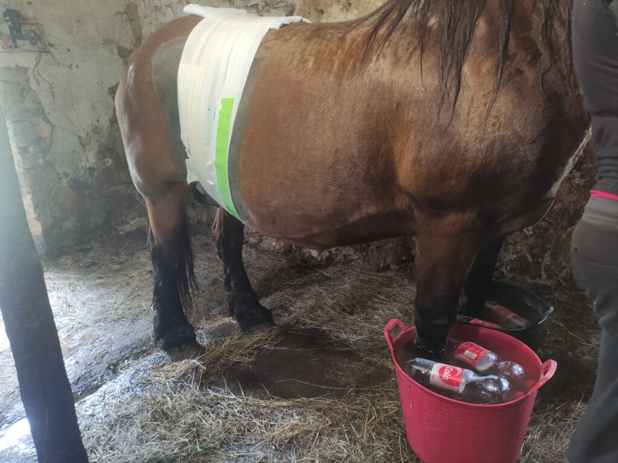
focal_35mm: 26
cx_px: 309
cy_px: 232
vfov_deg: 53.1
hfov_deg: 67.3
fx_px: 464
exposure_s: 1/33
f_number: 1.75
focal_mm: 4.77
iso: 481
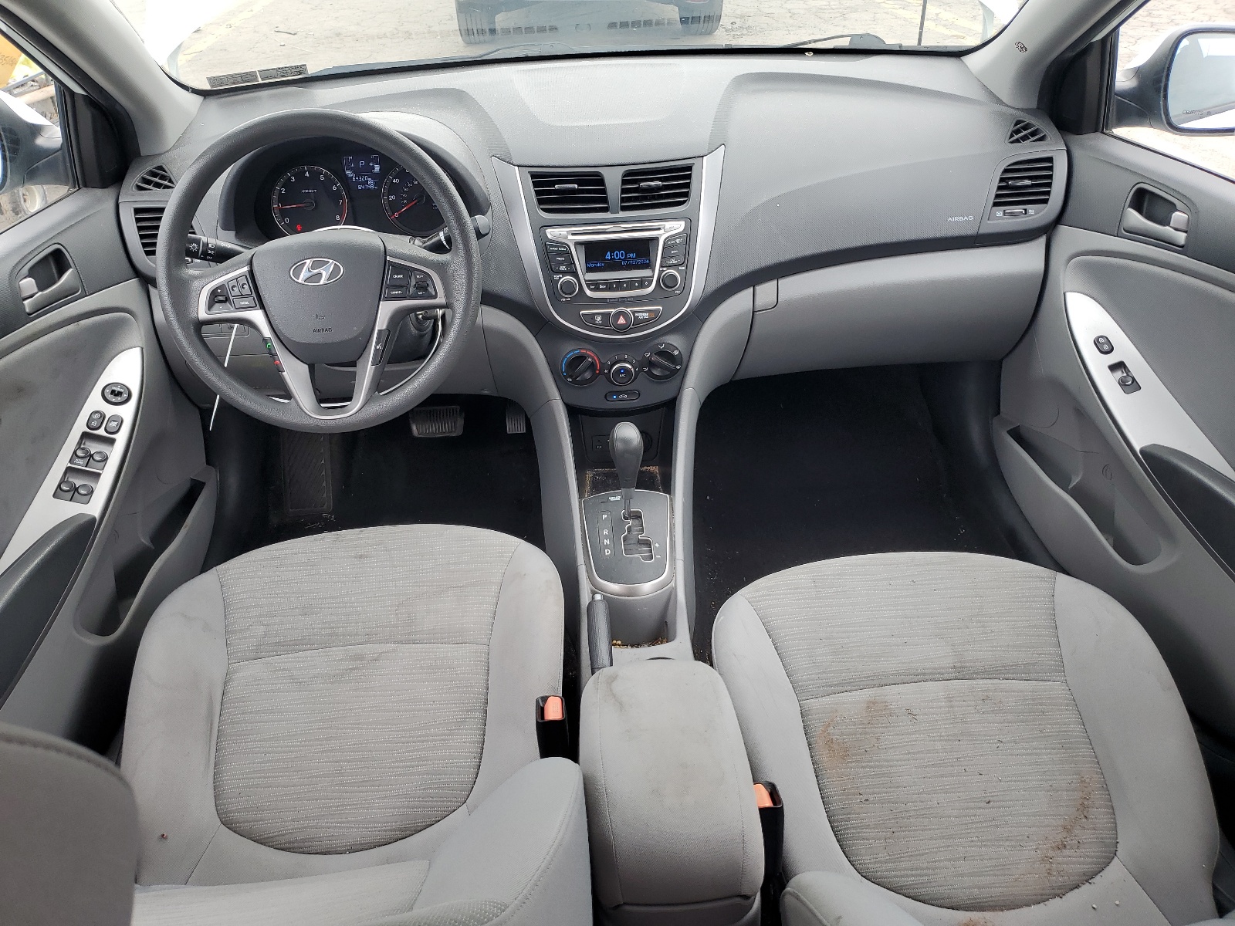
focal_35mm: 26
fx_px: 928
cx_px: 618
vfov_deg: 53.1
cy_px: 463
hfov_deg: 67.3
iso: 50
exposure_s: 1/222
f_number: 1.5
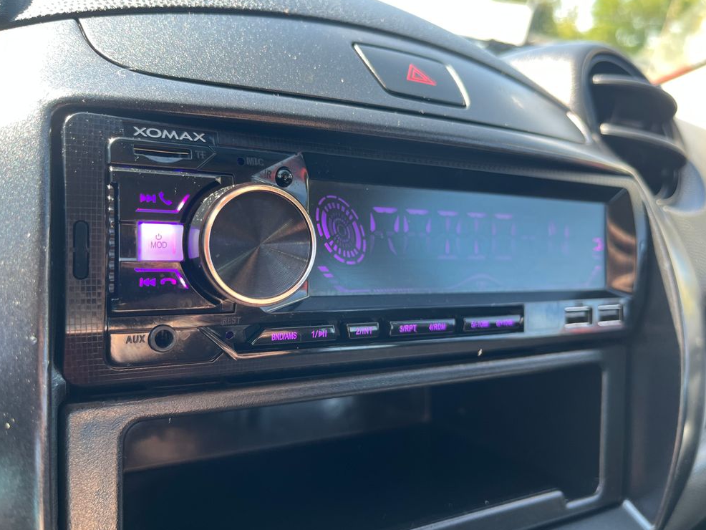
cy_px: 258
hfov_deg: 65.3
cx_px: 352
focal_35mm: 27
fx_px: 551
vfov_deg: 51.4
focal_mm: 5.1
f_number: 1.6
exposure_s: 1/121
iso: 50
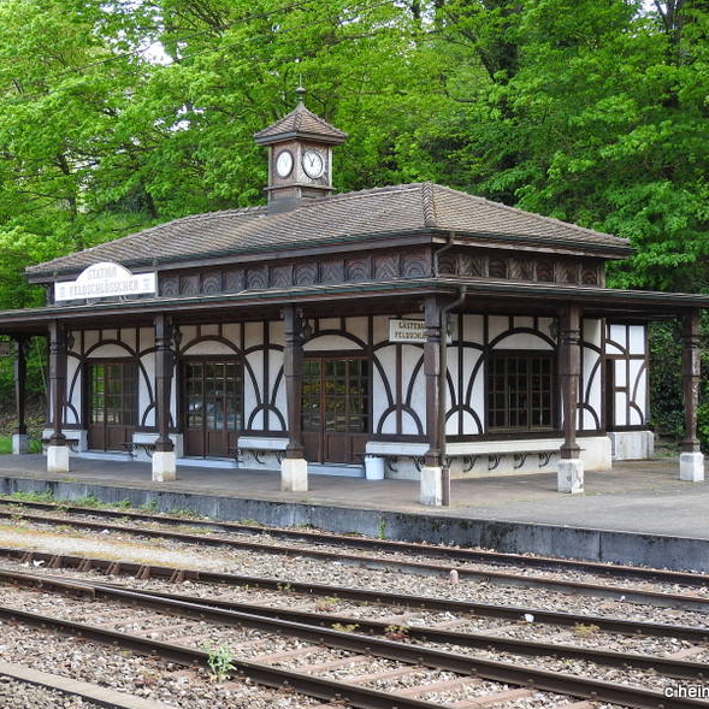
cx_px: 315
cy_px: 360
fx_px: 1529
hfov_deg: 26.1
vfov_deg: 26.1
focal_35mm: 66
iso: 100
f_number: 4
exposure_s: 1/100
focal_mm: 9.9
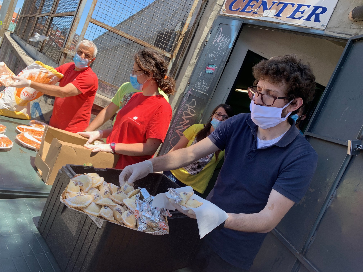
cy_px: 136
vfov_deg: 53.1
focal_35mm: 26
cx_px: 182
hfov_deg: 67.3
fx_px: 273
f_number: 1.8
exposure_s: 1/485
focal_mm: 4.25
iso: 25
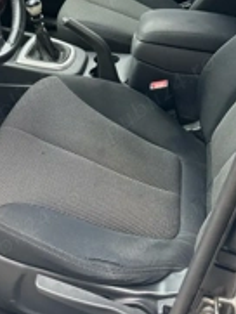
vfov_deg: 32.5
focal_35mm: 53
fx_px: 481
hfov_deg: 27.2
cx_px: 59
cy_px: -17
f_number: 1.78
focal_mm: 6.86
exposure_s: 1/271
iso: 80
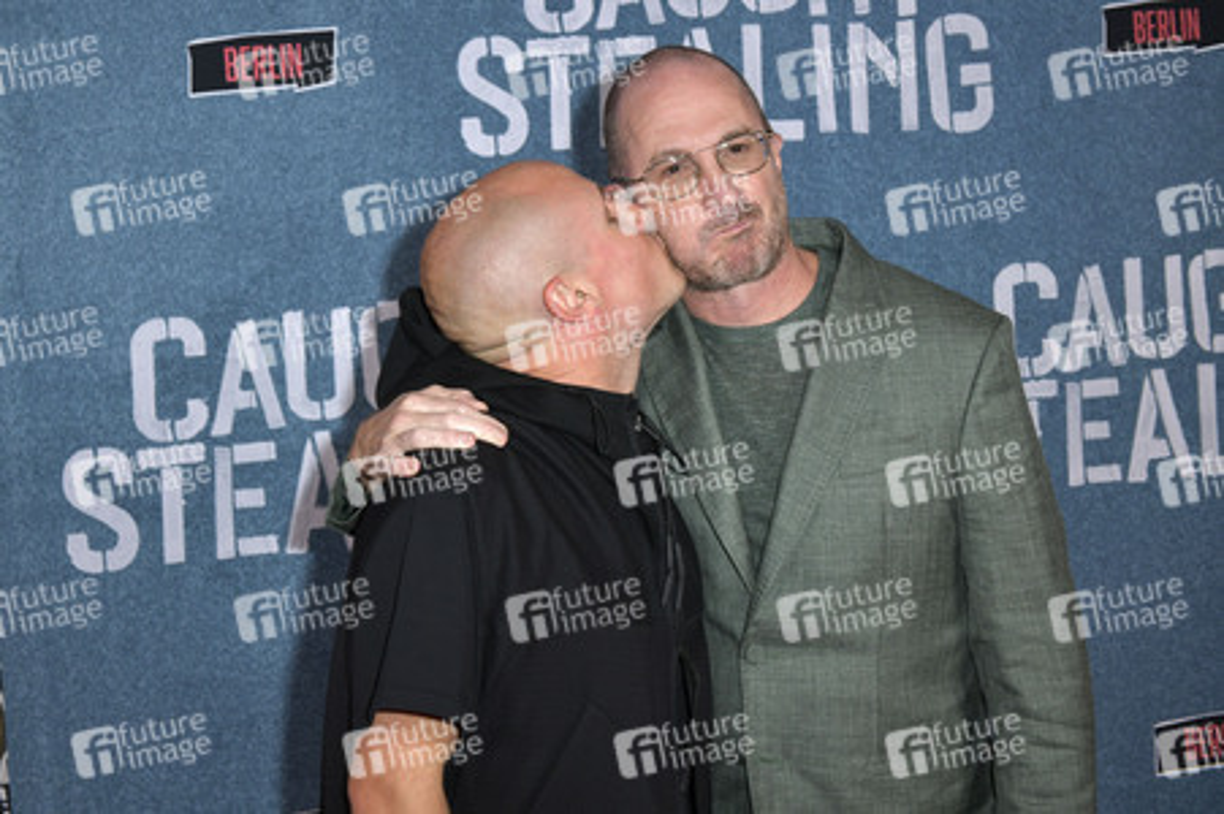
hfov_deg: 41.1
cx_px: 612
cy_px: 407
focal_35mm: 48
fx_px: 1631
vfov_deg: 28.0
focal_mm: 48
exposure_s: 1/200
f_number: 5.6
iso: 800
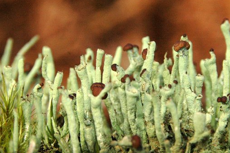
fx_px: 3027
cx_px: 152
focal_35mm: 474
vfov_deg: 2.9
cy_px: 72
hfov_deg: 4.4
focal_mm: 200
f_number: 13
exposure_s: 1/500
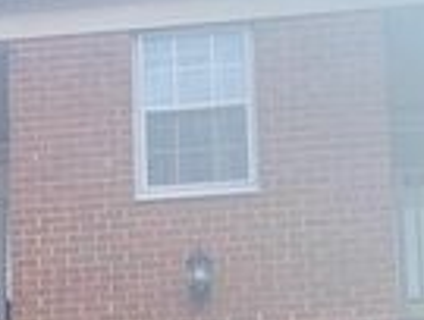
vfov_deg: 13.8
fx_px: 1179
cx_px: 60
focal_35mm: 96
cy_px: 573
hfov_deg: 20.1
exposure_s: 1/623
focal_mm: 4.25
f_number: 1.8
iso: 25
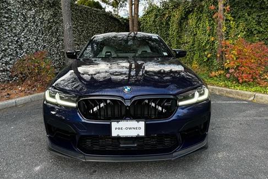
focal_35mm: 26
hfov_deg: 69.4
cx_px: 130
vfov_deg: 49.5
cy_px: 96
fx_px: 194
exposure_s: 1/122
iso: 100
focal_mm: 6.76
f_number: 1.78
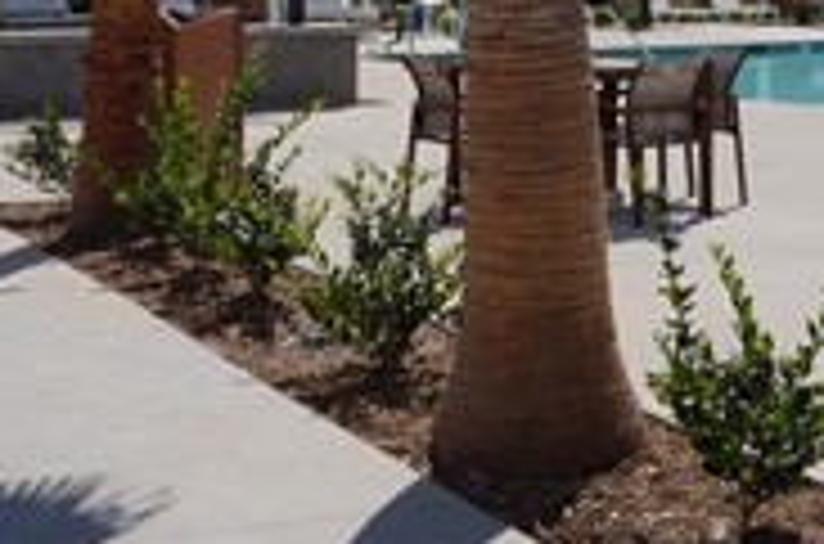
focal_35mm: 84
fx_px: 1918
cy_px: 74
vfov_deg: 16.0
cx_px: 468
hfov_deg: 24.2
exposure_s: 1/200
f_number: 14
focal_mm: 16
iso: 100
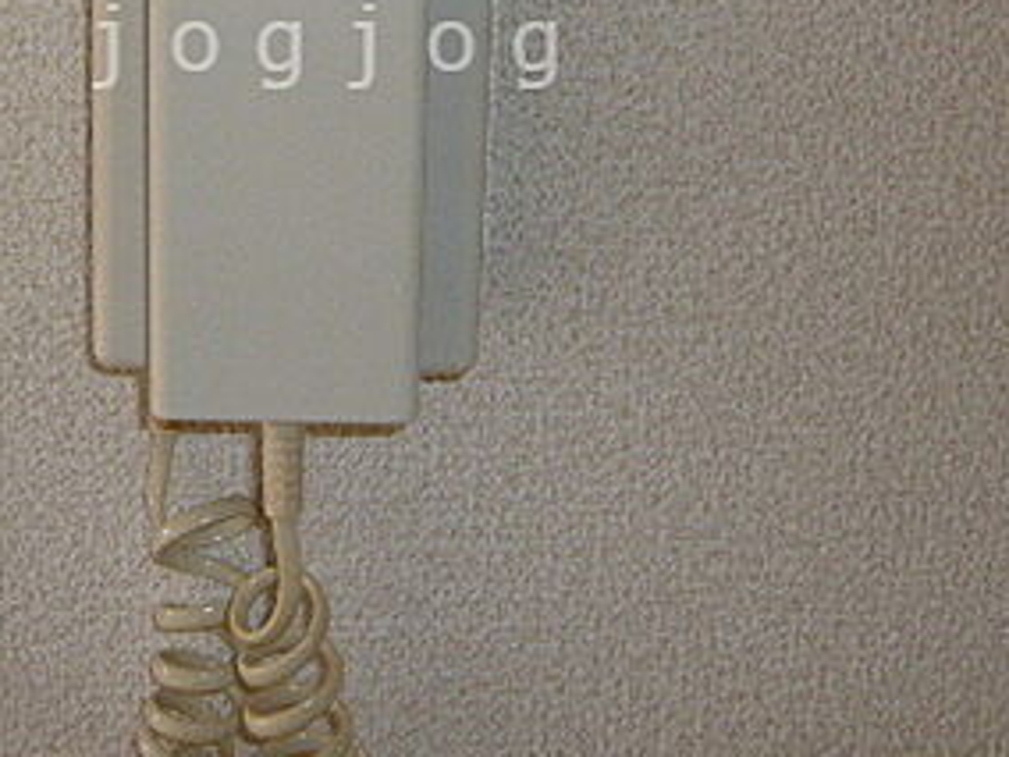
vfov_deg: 22.6
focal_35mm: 63
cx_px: 334
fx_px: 1836
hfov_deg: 30.5
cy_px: 46
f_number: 2.8
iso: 100
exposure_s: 1/30
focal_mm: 4.6
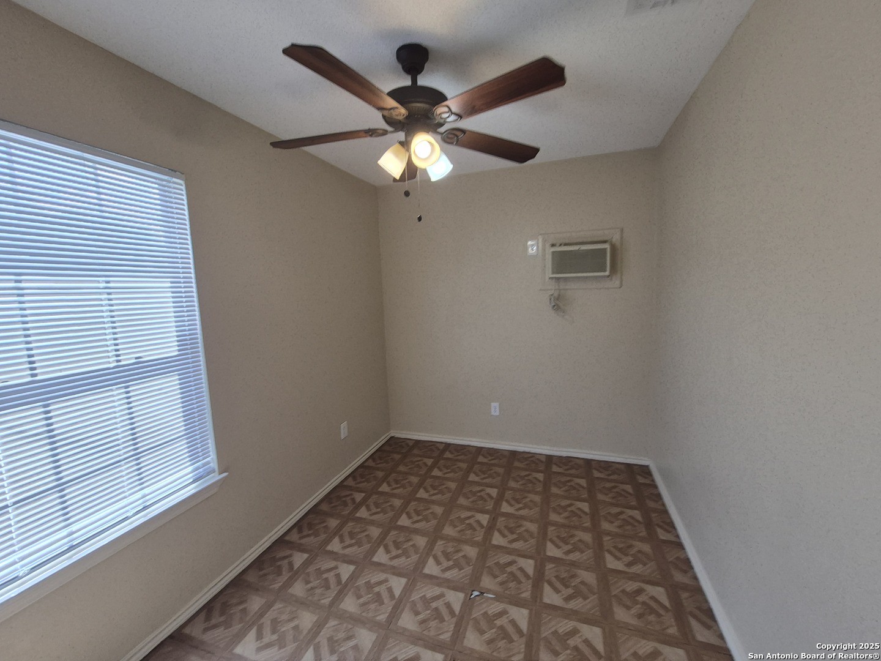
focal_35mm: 13
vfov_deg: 89.9
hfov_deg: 106.2
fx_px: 331
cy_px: 330
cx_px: 440
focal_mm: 1.74
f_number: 2.2
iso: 50
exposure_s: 1/60
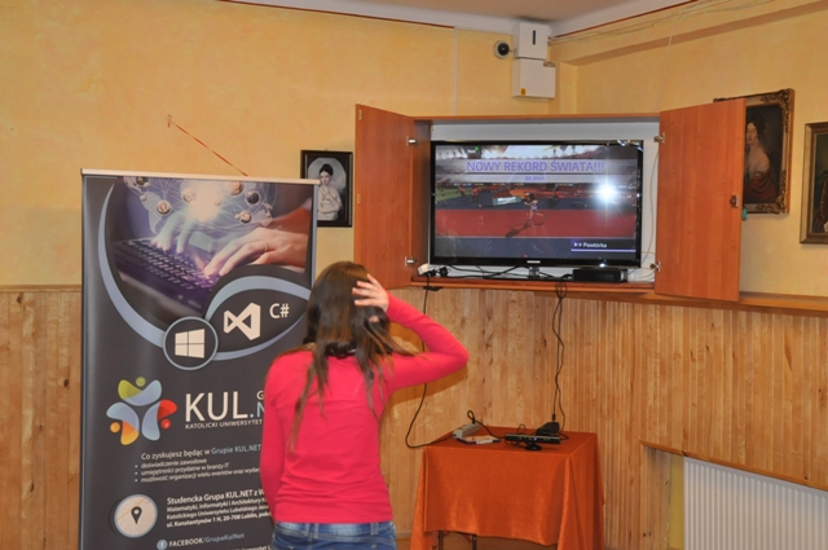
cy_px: 275
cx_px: 414
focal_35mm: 51
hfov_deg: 38.9
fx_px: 1172
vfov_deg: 26.4
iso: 800
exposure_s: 1/60
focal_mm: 34
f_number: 4
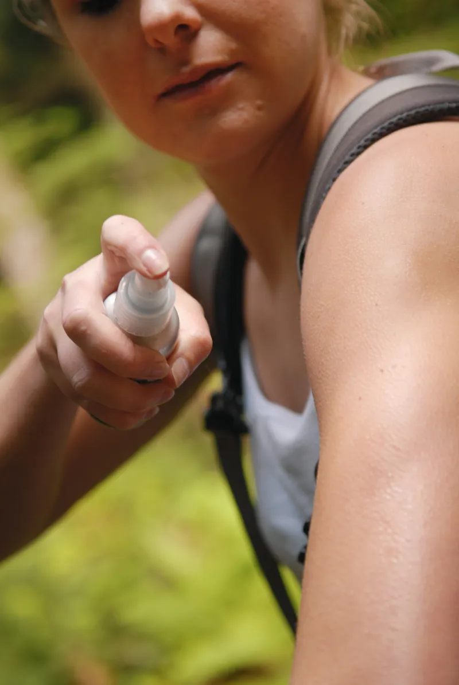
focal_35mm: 82
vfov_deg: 24.6
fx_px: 1573
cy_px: 342
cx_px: 230
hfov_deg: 16.6
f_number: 2.8
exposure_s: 1/100
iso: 100
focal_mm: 55
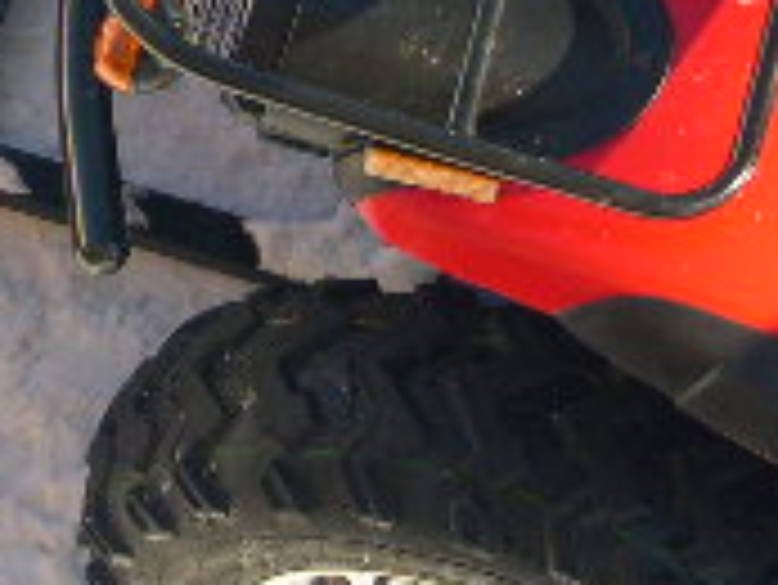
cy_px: -153
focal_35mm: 266
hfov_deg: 7.4
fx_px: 5983
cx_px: 40
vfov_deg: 5.6
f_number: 3.8
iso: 100
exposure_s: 1/191
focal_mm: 15.3
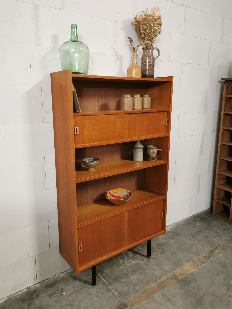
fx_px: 250
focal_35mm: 28
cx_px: 115
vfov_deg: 63.4
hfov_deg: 49.7
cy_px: 150
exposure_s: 1/50
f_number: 1.8
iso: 400
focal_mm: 5.58
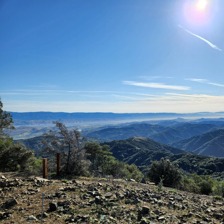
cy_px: 114
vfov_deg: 57.3
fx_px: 205
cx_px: 154
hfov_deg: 55.8
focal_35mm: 28
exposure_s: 1/3001
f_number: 1.8
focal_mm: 5.4
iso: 20
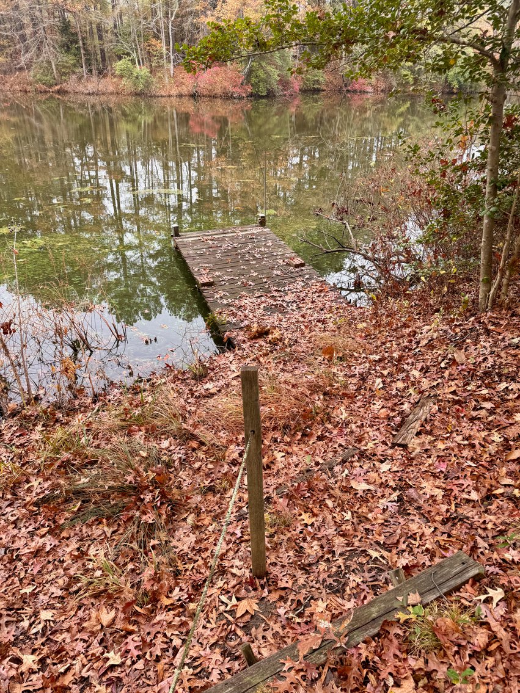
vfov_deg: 71.6
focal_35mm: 24
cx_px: 260
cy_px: 346
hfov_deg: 56.8
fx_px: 481
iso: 64
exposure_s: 1/197
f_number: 1.78
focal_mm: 6.76
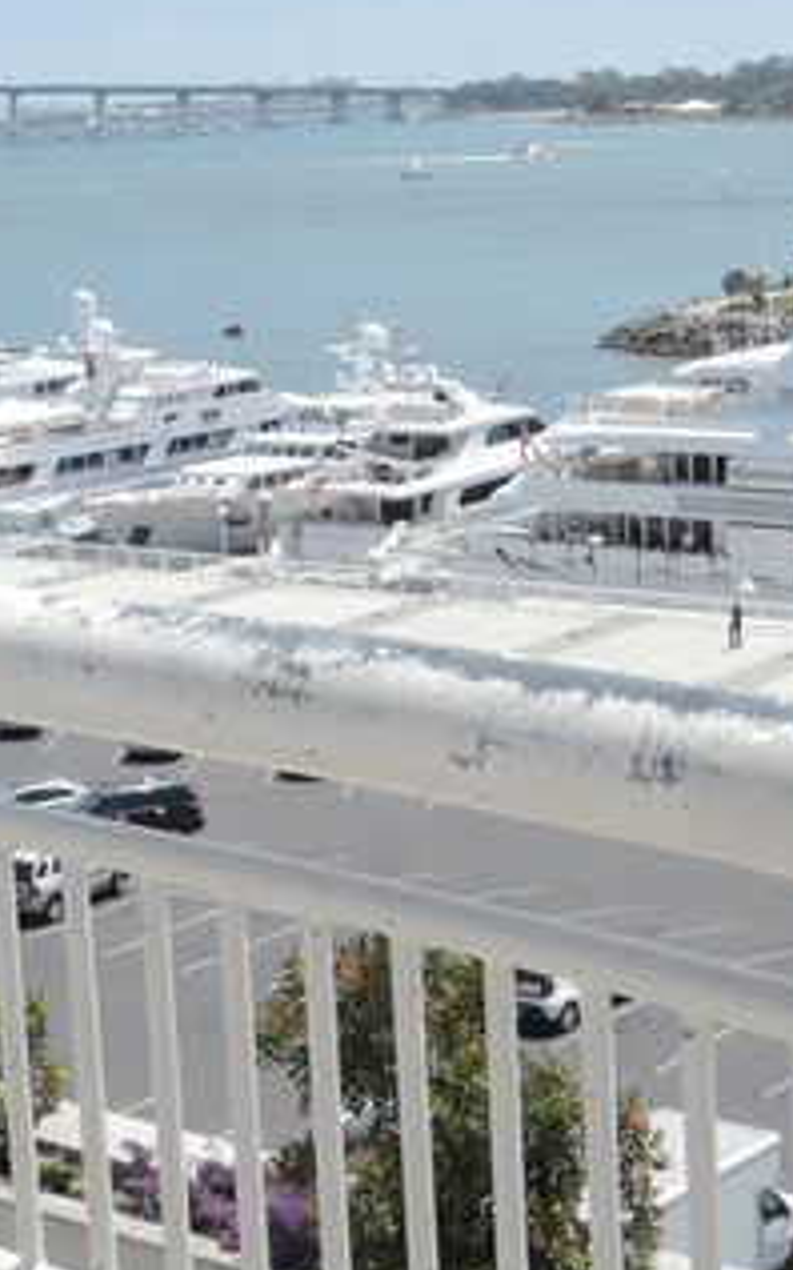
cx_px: 264
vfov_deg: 25.1
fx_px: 2837
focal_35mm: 82
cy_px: 451
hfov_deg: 15.9
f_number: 6.3
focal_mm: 7.5
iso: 100
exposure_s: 1/320
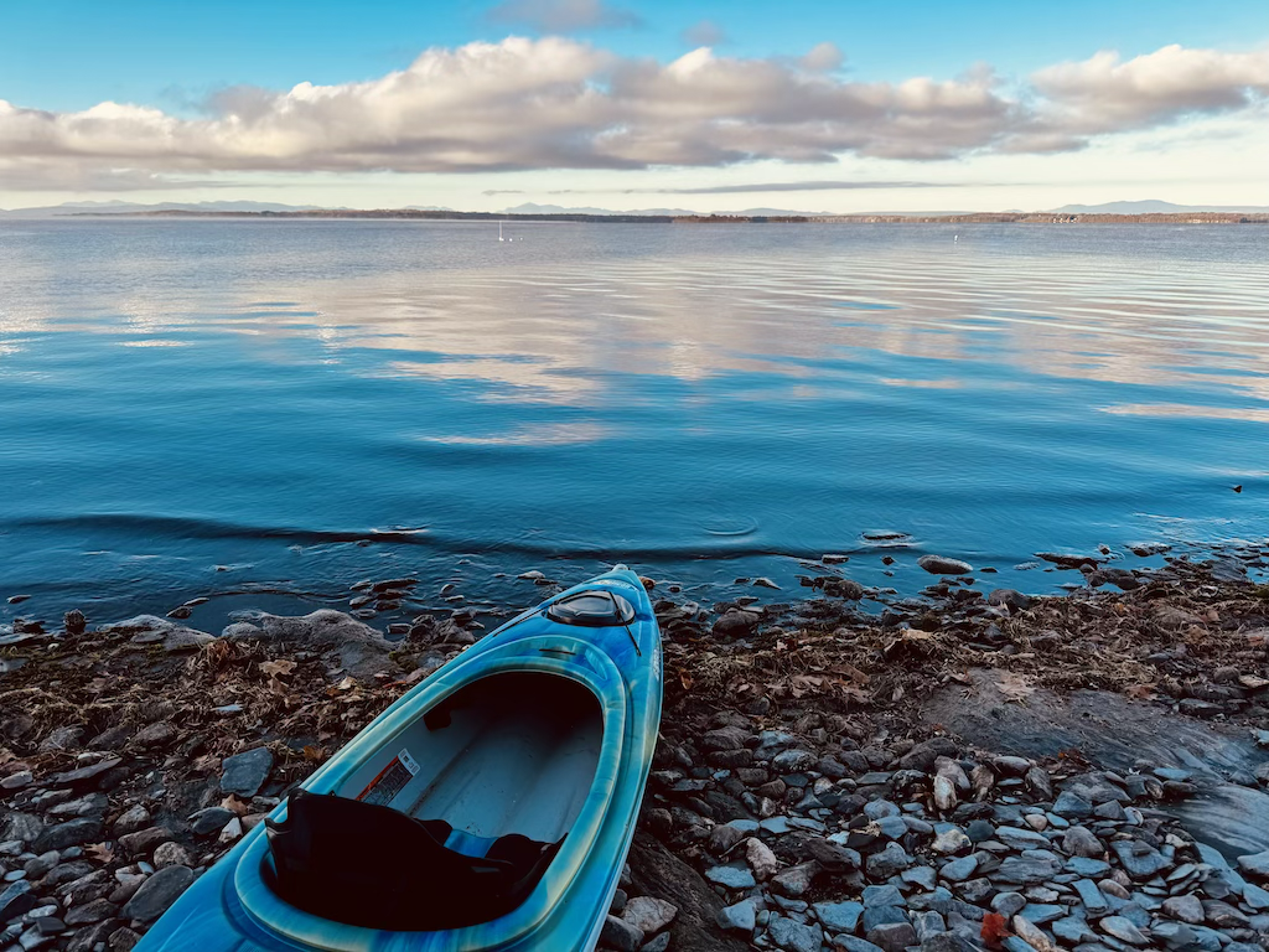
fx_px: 880
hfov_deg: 71.6
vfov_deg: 56.8
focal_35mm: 24
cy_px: 476
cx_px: 634
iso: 80
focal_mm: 6.76
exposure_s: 1/1767
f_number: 1.78
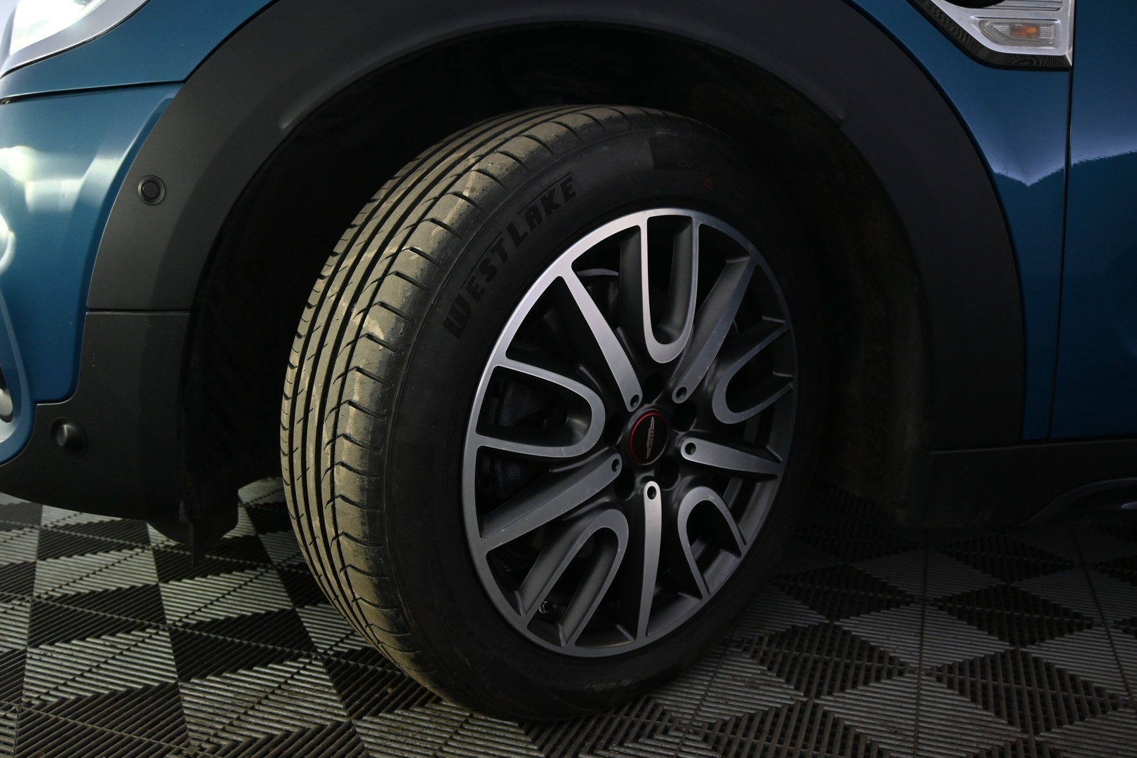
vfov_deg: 40.8
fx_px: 1018
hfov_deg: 58.3
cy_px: 379
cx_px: 568
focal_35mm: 32
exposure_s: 1/40
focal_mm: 21.5
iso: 800
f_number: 4
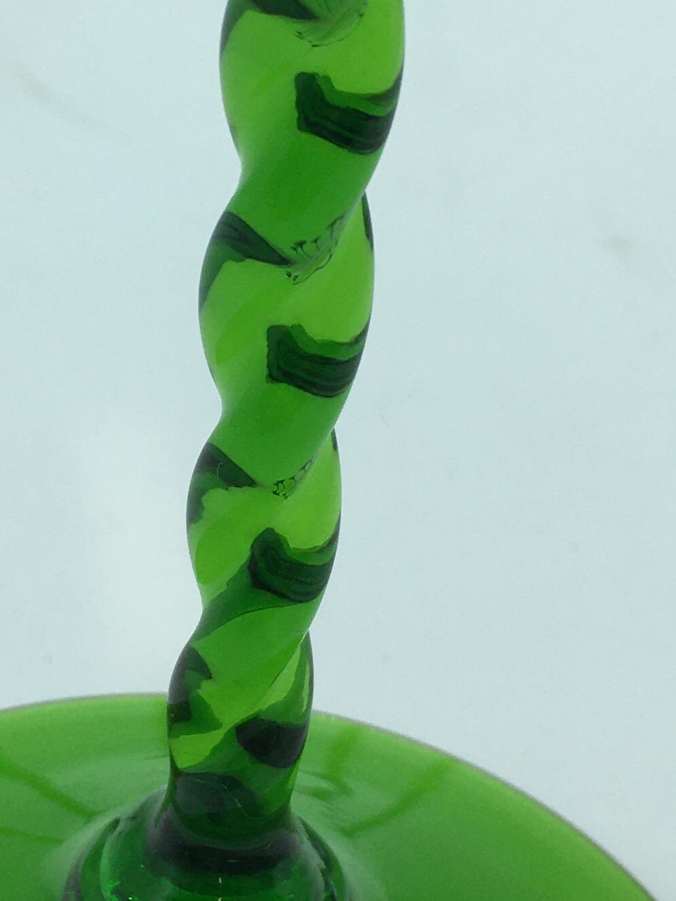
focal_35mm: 88
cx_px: 288
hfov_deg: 16.8
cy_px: 287
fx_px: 2291
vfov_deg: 22.1
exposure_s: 1/318
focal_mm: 4.15
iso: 25
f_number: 2.2
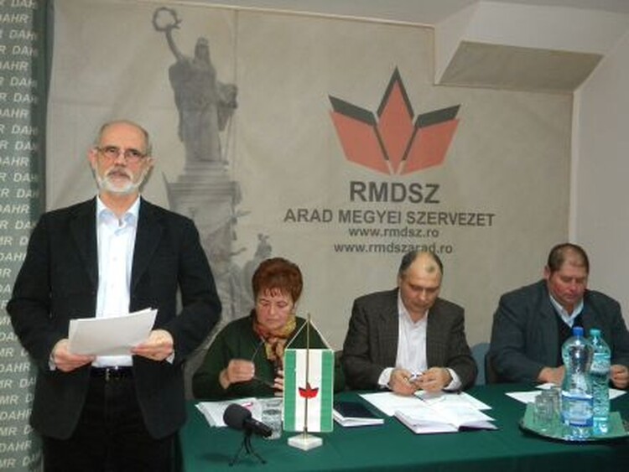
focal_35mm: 36
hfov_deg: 51.3
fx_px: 654
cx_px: 314
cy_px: 236
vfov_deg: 39.7
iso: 400
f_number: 3.7
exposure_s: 1/30
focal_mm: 6.4
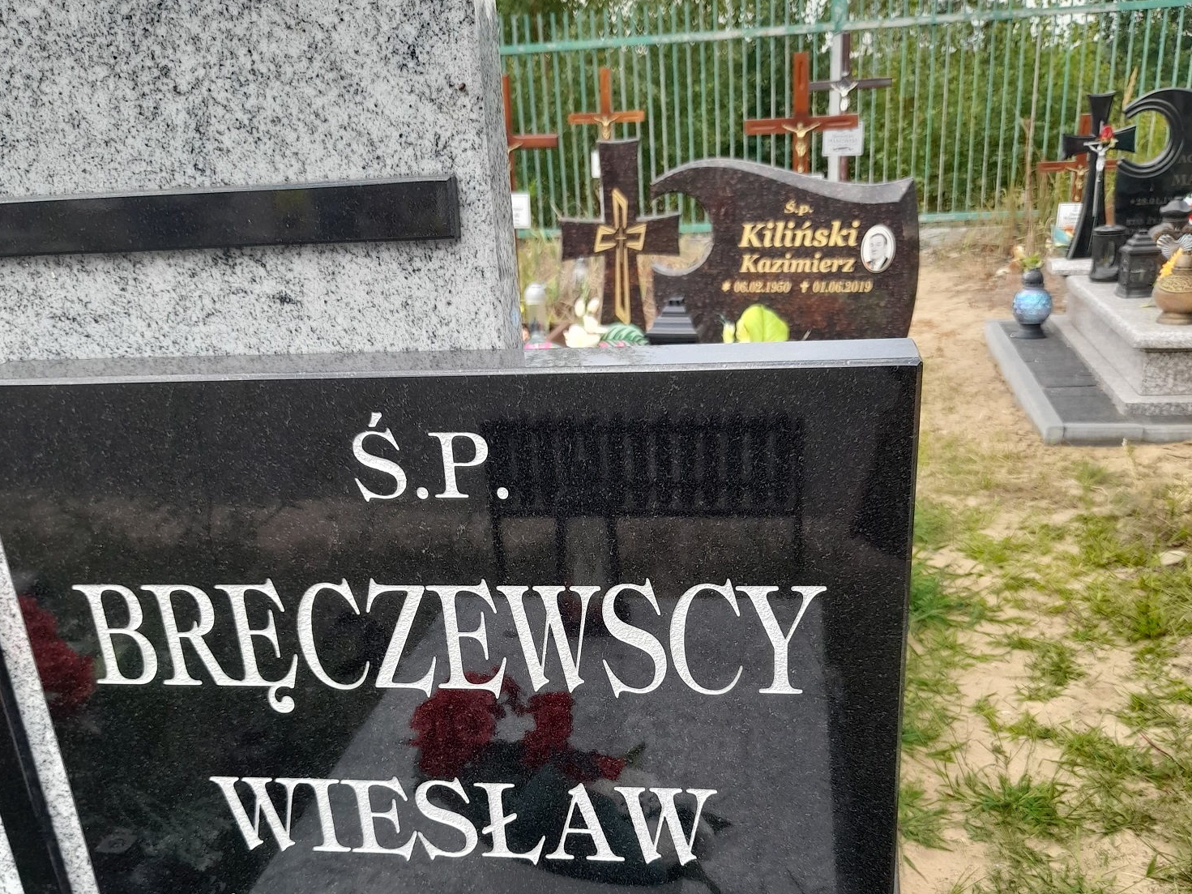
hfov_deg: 54.0
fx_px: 1171
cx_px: 589
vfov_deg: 41.0
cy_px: 631
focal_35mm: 34
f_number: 2
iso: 20
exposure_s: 1/50
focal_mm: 4.6
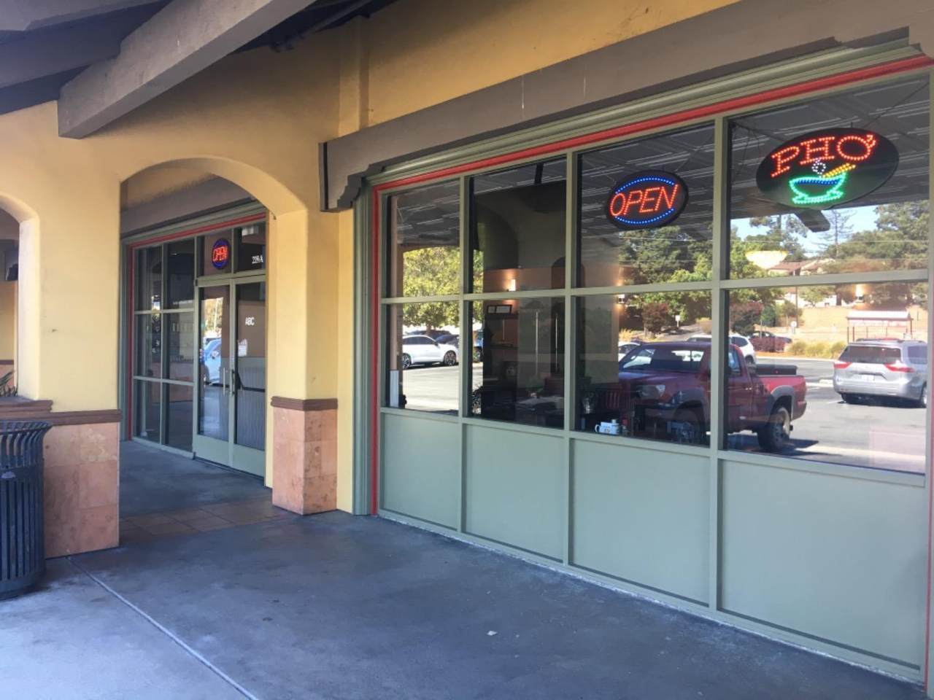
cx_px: 467
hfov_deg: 61.7
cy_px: 350
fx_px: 782
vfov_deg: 48.2
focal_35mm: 29
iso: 25
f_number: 2.2
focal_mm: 4.15
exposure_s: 1/40
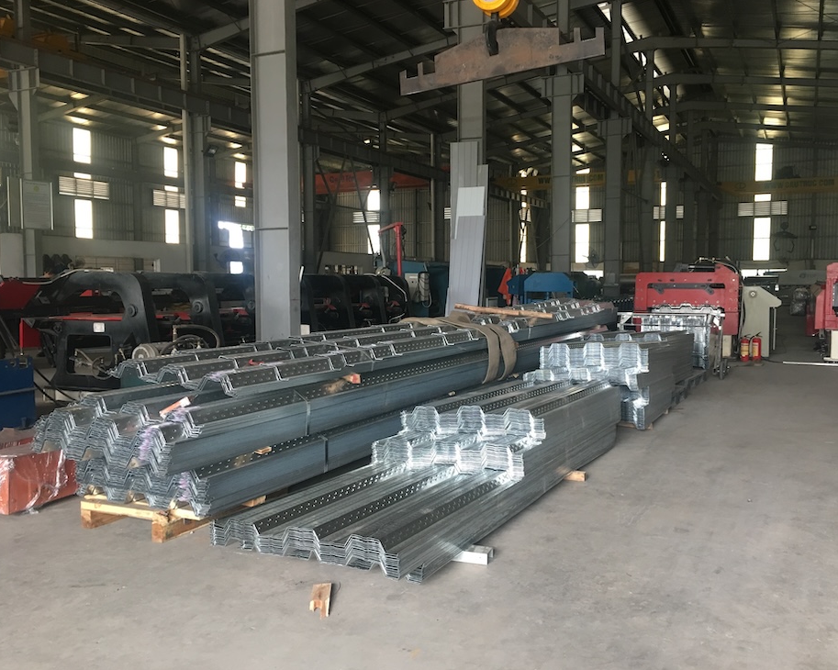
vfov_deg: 47.1
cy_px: 335
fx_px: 769
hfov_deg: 57.1
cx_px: 449
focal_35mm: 31
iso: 64
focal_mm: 4.15
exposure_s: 1/33
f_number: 2.2
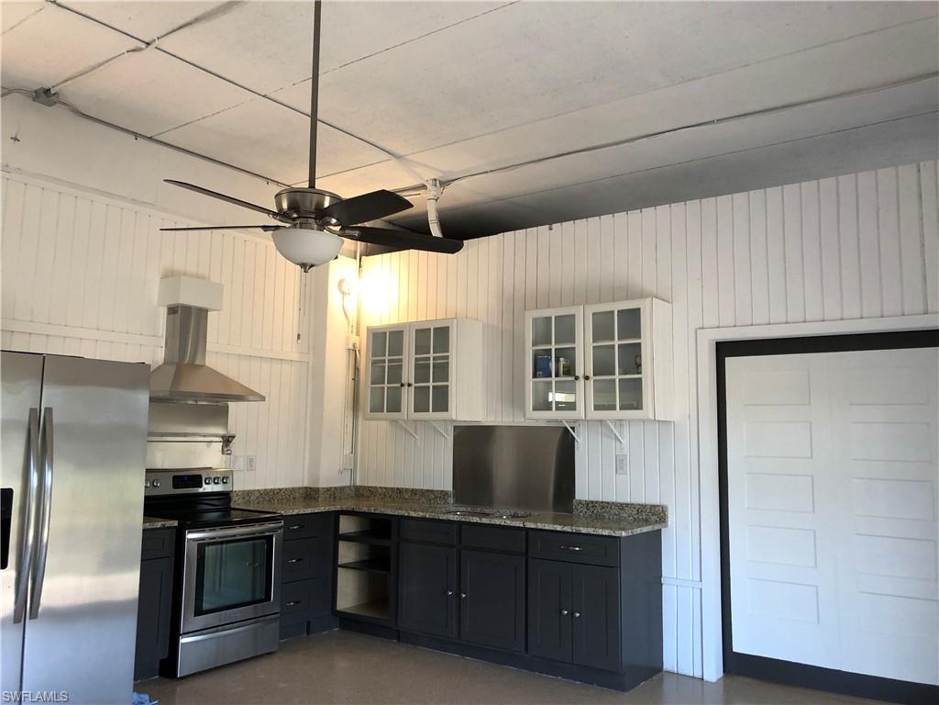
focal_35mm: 28
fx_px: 760
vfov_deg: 49.7
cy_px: 352
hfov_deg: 63.4
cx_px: 470
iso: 40
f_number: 1.8
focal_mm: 3.99
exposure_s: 1/30
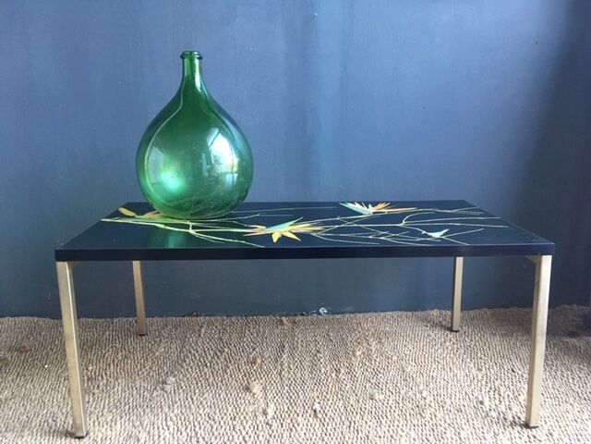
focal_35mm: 29
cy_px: 222
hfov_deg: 61.7
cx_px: 296
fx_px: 495
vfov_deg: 48.2
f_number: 2.2
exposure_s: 1/33
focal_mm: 4.15
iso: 200
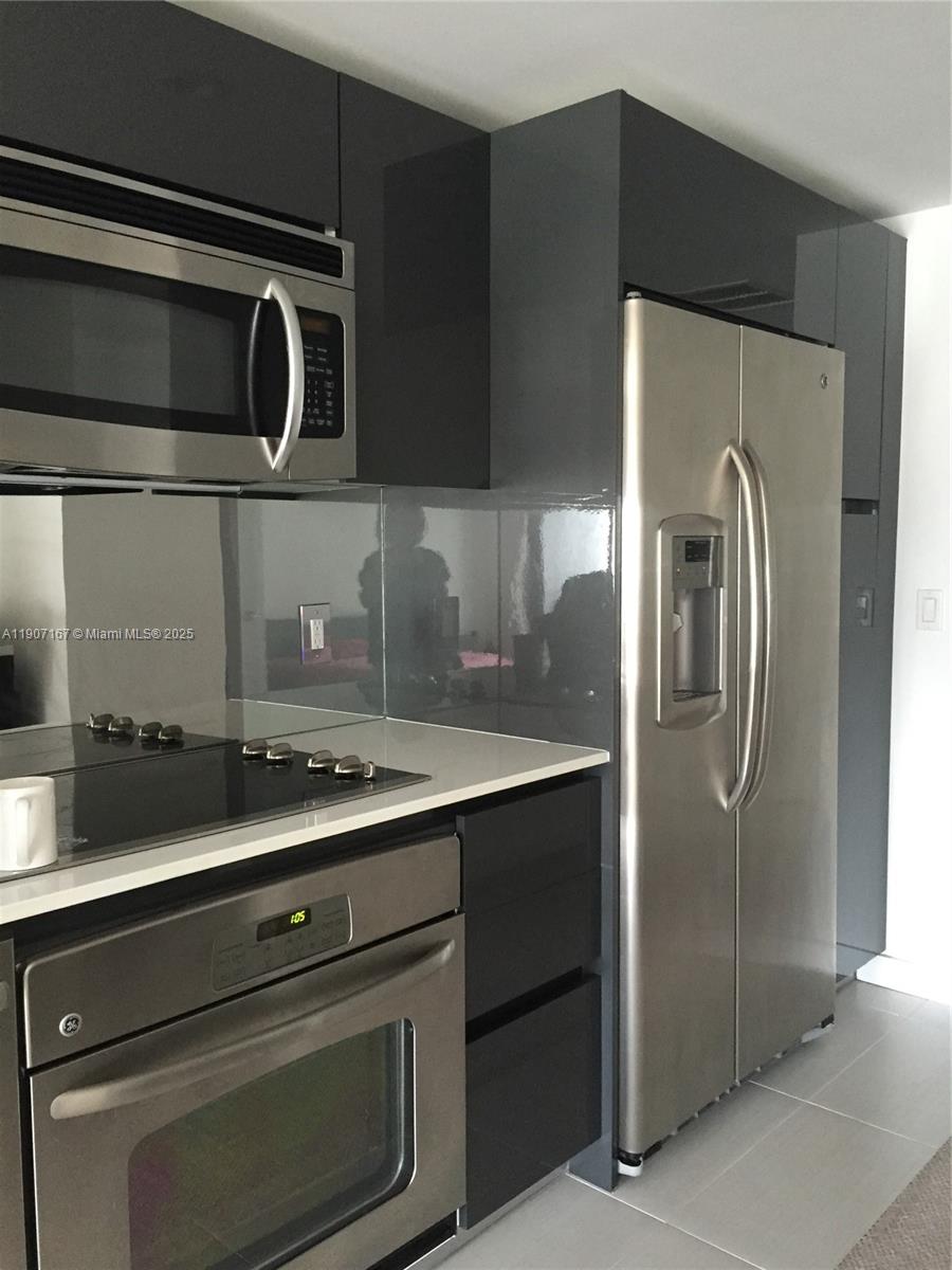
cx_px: 476
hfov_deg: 48.2
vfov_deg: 61.7
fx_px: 1063
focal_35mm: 29
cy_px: 635
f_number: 2.2
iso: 250
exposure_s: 1/17
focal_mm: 4.15
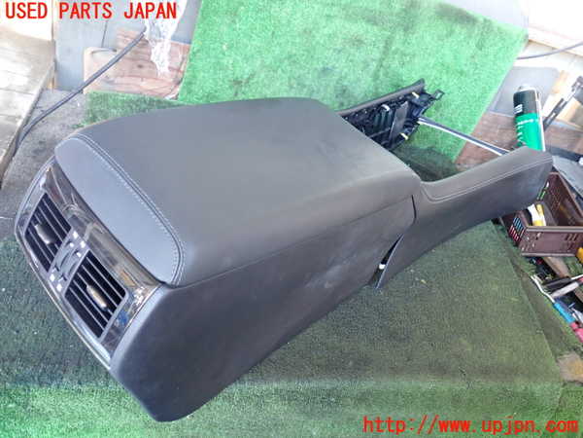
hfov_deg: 60.0
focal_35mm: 30
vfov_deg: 46.8
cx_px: 292
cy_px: 219
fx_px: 505
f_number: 2.3
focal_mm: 5.4
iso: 400
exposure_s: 1/30
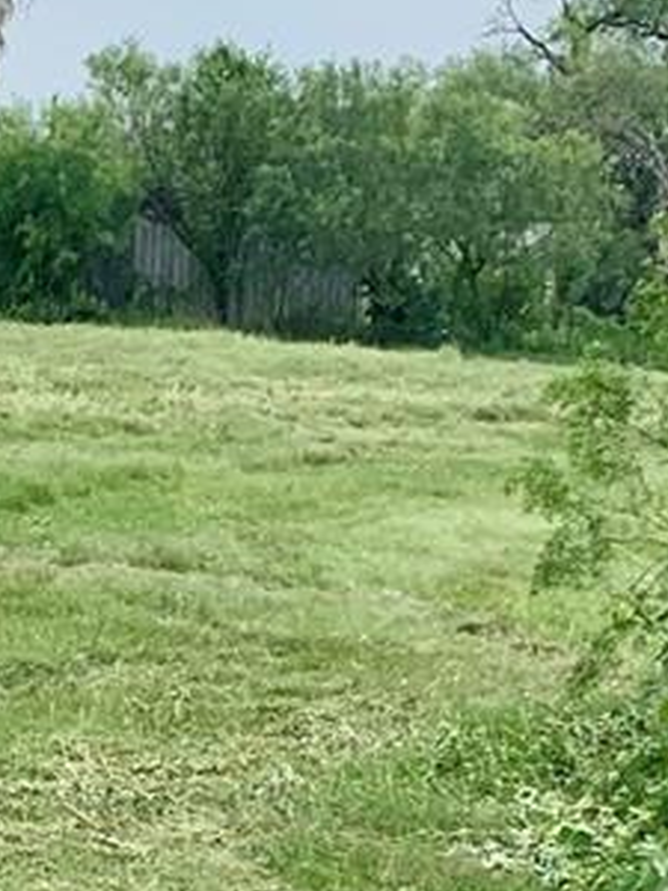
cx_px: -65
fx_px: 3422
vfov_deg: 14.7
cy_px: 781
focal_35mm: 133
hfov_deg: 11.0
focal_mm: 4.25
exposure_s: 1/2481
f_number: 1.8
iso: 25
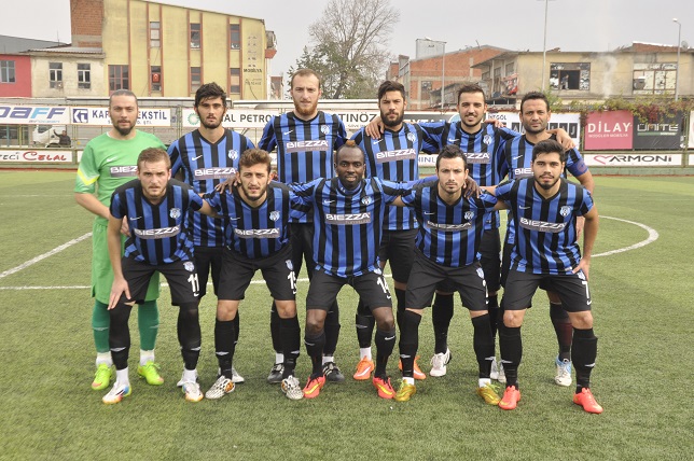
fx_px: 1098
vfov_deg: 23.7
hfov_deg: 35.1
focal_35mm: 57
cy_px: 230
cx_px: 347
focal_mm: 38
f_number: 7.1
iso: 640
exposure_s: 1/200
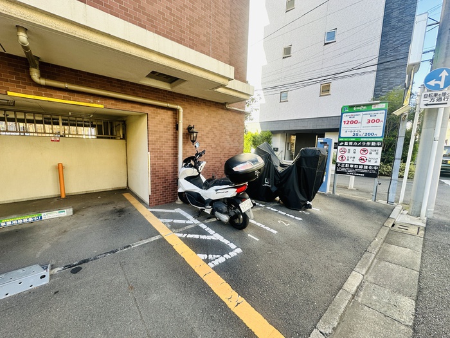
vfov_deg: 85.7
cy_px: 169
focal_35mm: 14
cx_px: 225
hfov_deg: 102.1
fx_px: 182
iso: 40
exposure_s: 1/106
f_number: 2.2
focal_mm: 2.22
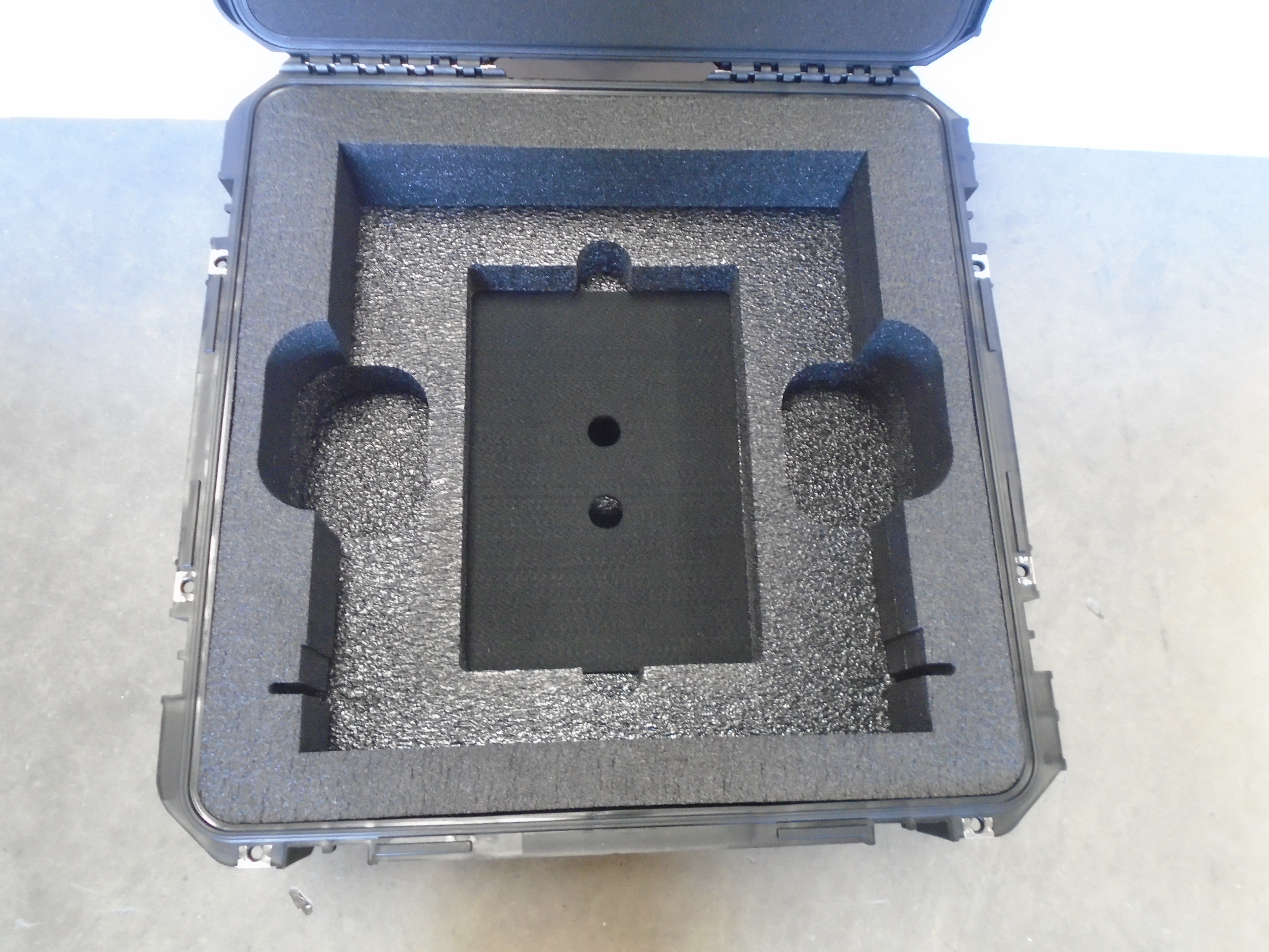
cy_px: 476
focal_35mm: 26
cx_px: 634
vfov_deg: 53.1
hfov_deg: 67.3
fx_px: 953
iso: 400
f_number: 3.2
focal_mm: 4.6
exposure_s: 1/25
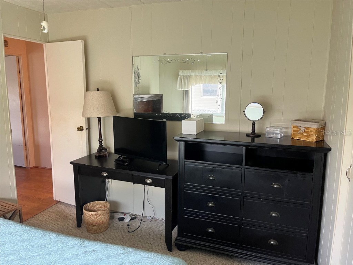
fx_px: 265
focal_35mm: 26
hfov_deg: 67.3
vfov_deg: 53.1
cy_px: 132
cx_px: 176
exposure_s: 1/92
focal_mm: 5.1
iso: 125
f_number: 1.6
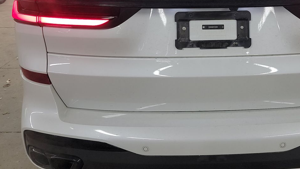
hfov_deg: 45.2
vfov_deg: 26.0
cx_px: 215
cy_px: 10
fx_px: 350
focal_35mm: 44
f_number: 1.8
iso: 125
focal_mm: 6.7
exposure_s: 1/59
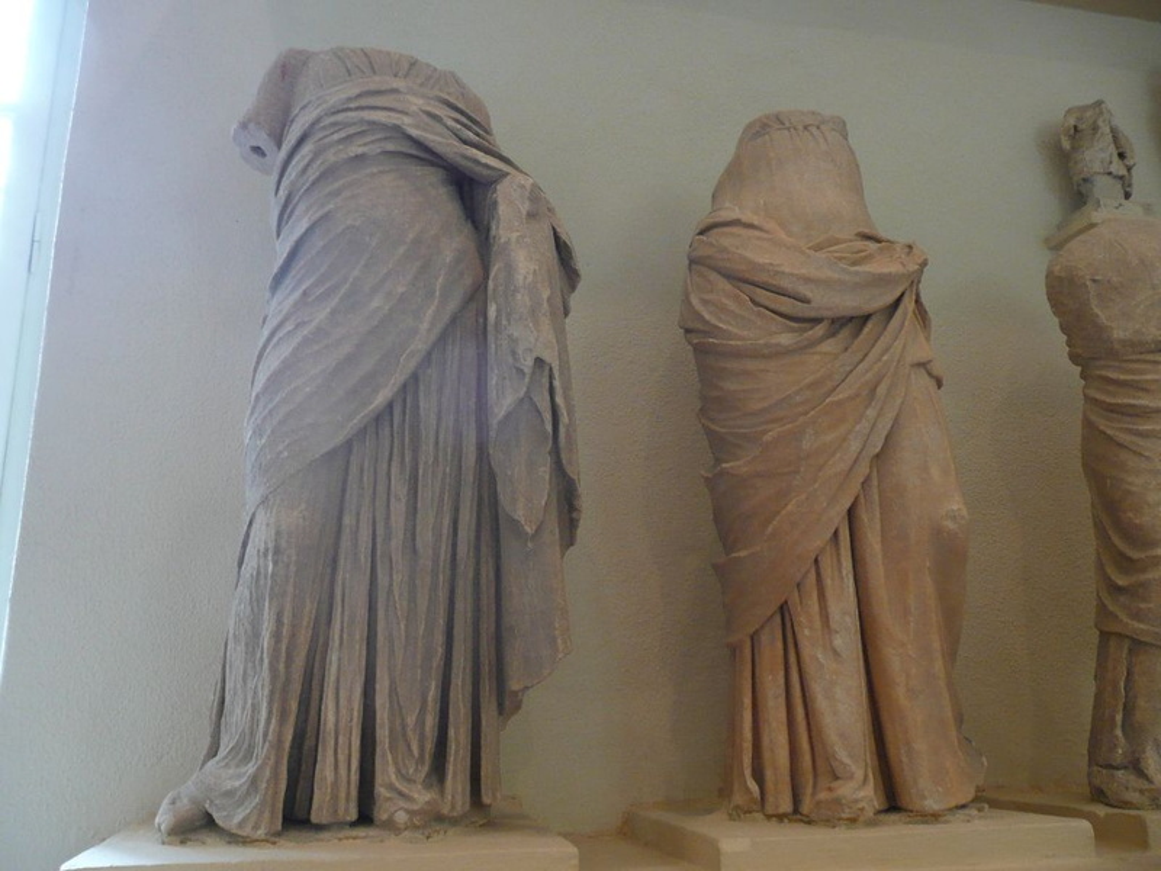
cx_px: 580
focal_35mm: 28
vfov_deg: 49.7
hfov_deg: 63.4
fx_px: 939
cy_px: 436
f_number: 3.3
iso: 200
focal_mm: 4.6
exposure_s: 1/8
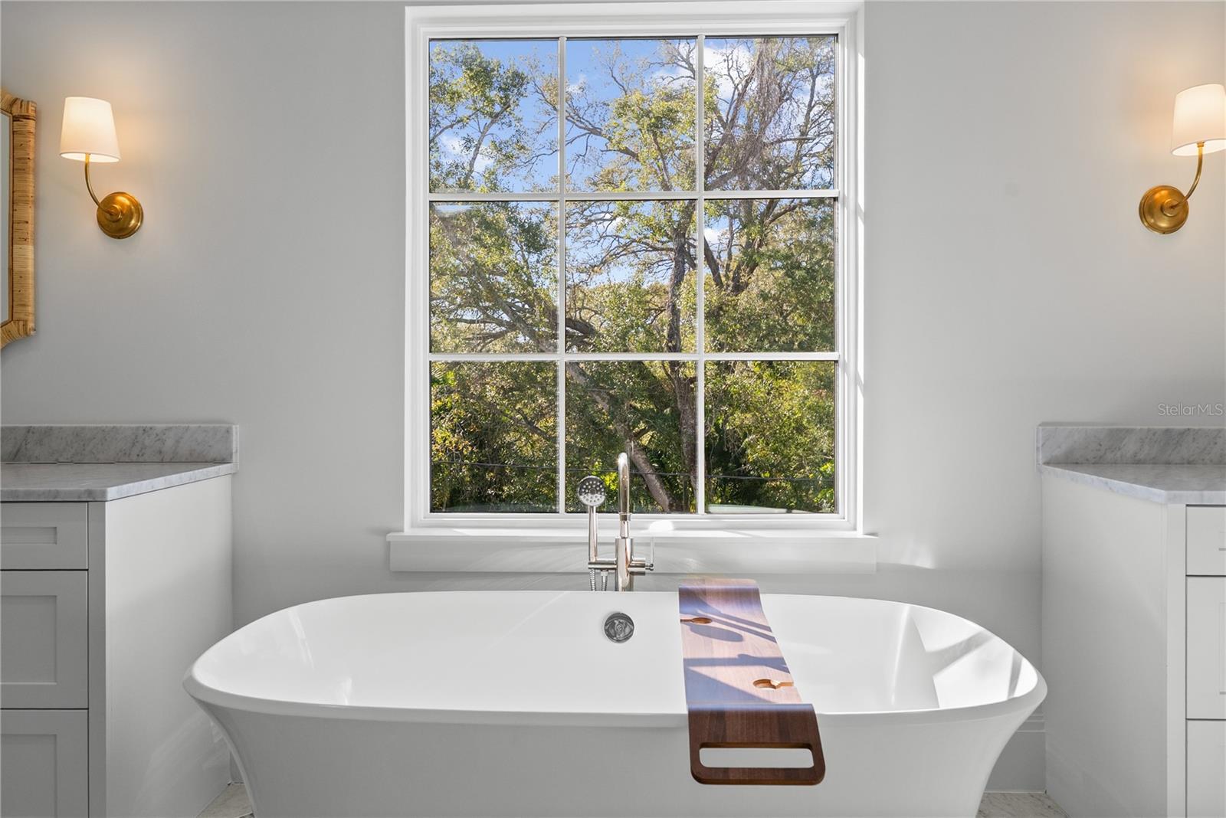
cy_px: 409
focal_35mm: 24
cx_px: 613
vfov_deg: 53.2
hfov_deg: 73.7
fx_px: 818
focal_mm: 24
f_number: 8
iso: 640
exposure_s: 1/100
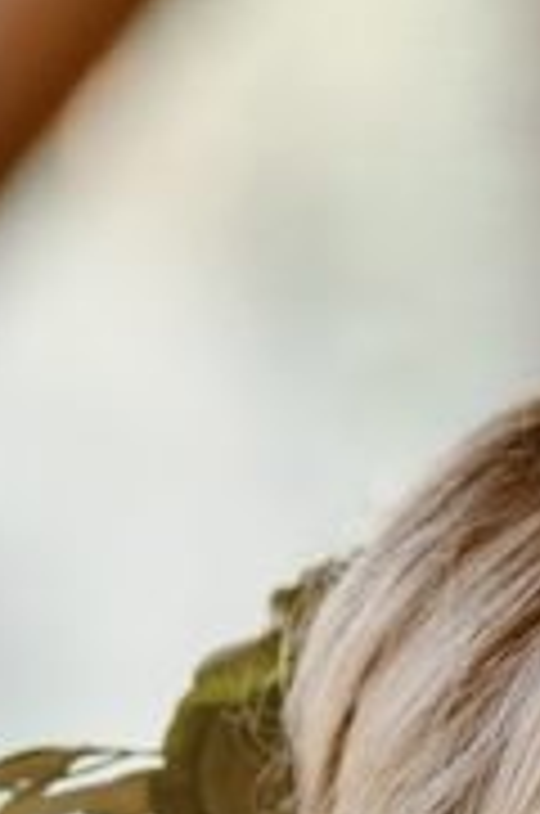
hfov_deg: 1.9
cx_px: 855
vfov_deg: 2.8
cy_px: 1201
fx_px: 16622
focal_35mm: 736
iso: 1250
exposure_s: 1/200
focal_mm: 130
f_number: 2.8
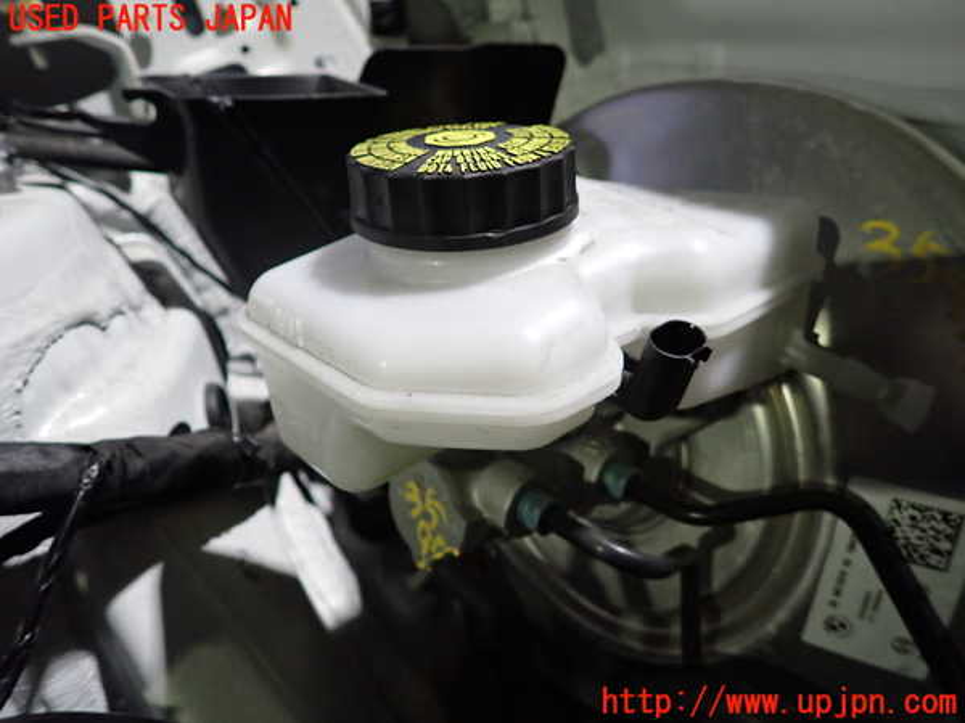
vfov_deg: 54.9
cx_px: 482
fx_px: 697
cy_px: 362
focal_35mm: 25
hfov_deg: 69.4
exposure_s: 1/50
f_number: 2
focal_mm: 4.5
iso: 500
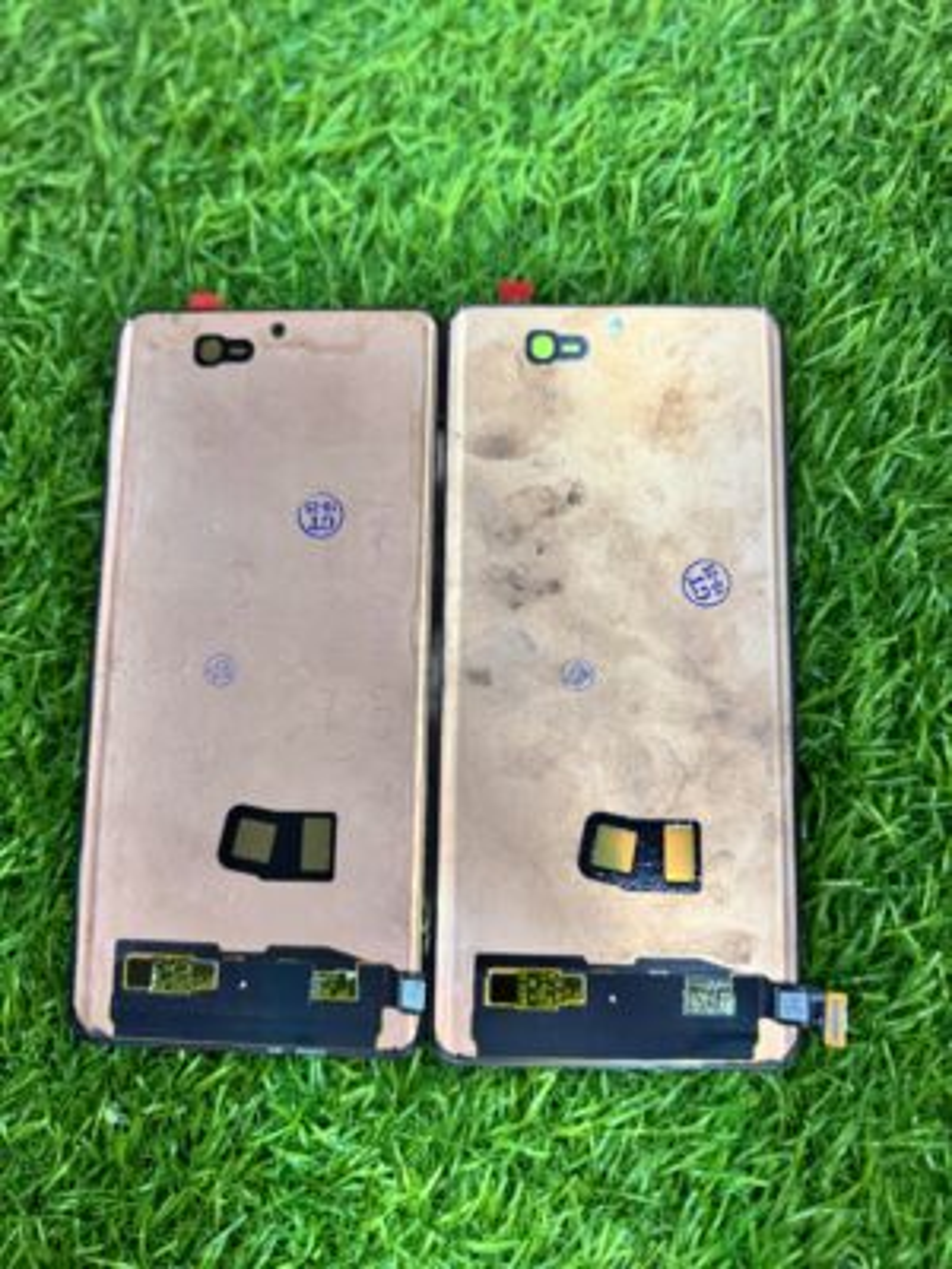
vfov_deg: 71.6
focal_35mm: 24
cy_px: 634
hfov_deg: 56.8
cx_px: 476
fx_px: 880
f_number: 1.78
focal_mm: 6.76
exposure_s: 1/100
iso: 100
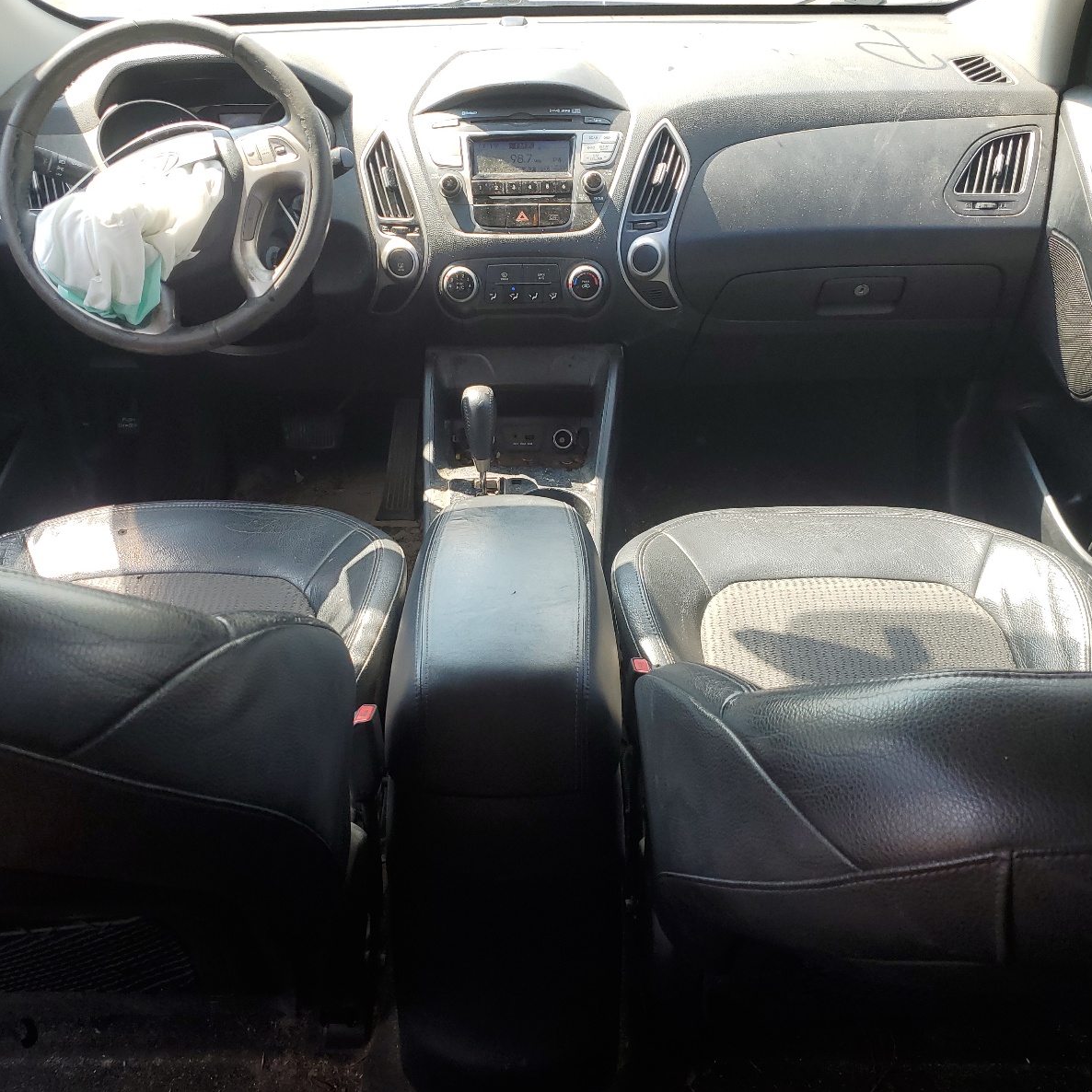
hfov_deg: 52.5
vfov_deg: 52.5
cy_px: 549
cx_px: 515
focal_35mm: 31
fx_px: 1106
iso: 50
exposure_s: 1/286
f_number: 1.5
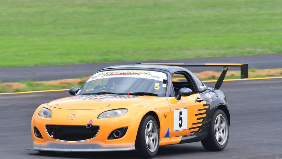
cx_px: 141
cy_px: 94
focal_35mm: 788
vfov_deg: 1.5
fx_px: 5893
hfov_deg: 2.7
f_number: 10
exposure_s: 1/500
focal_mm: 500
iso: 1000
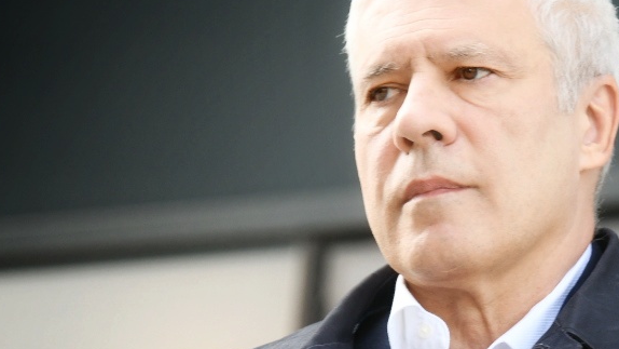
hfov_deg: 5.6
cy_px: 386
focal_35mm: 384
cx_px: 586
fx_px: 6303
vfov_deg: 3.2
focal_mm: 130
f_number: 4.5
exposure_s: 1/500
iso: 800
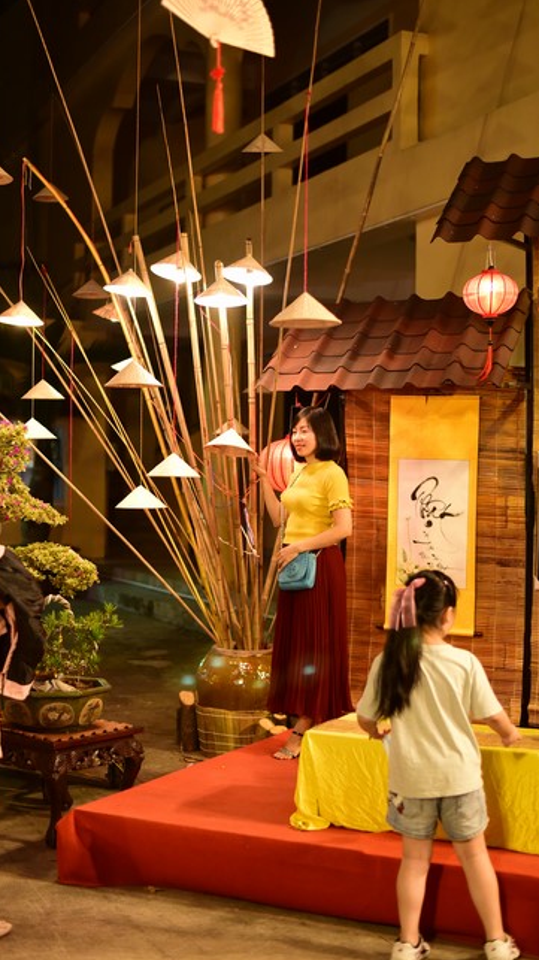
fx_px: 1349
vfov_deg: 39.2
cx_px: 216
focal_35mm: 53
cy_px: 479
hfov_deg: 22.6
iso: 2000
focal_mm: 50
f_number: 2
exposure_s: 1/200
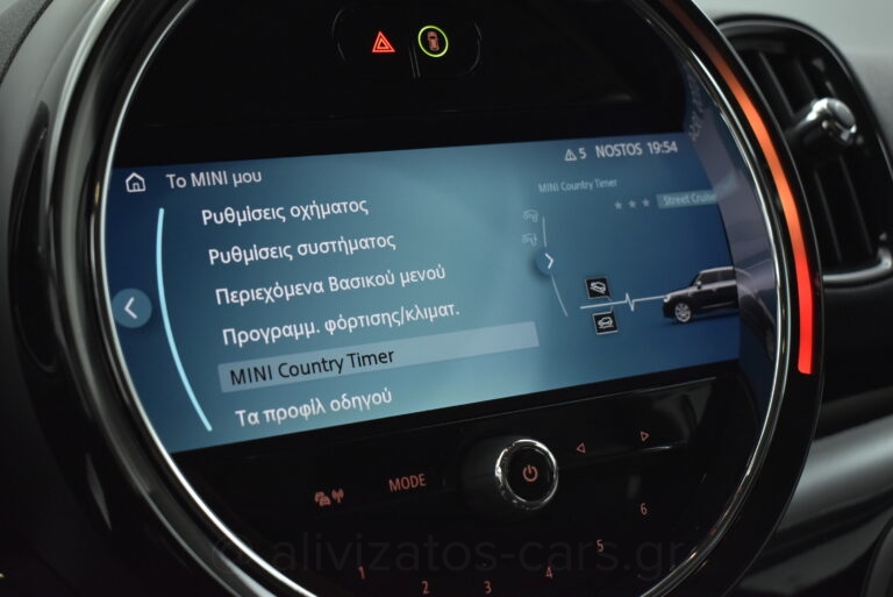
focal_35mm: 51
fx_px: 1266
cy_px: 298
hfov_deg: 38.9
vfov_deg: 26.5
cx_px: 446
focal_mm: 34
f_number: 4.5
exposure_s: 1/80
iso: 1600
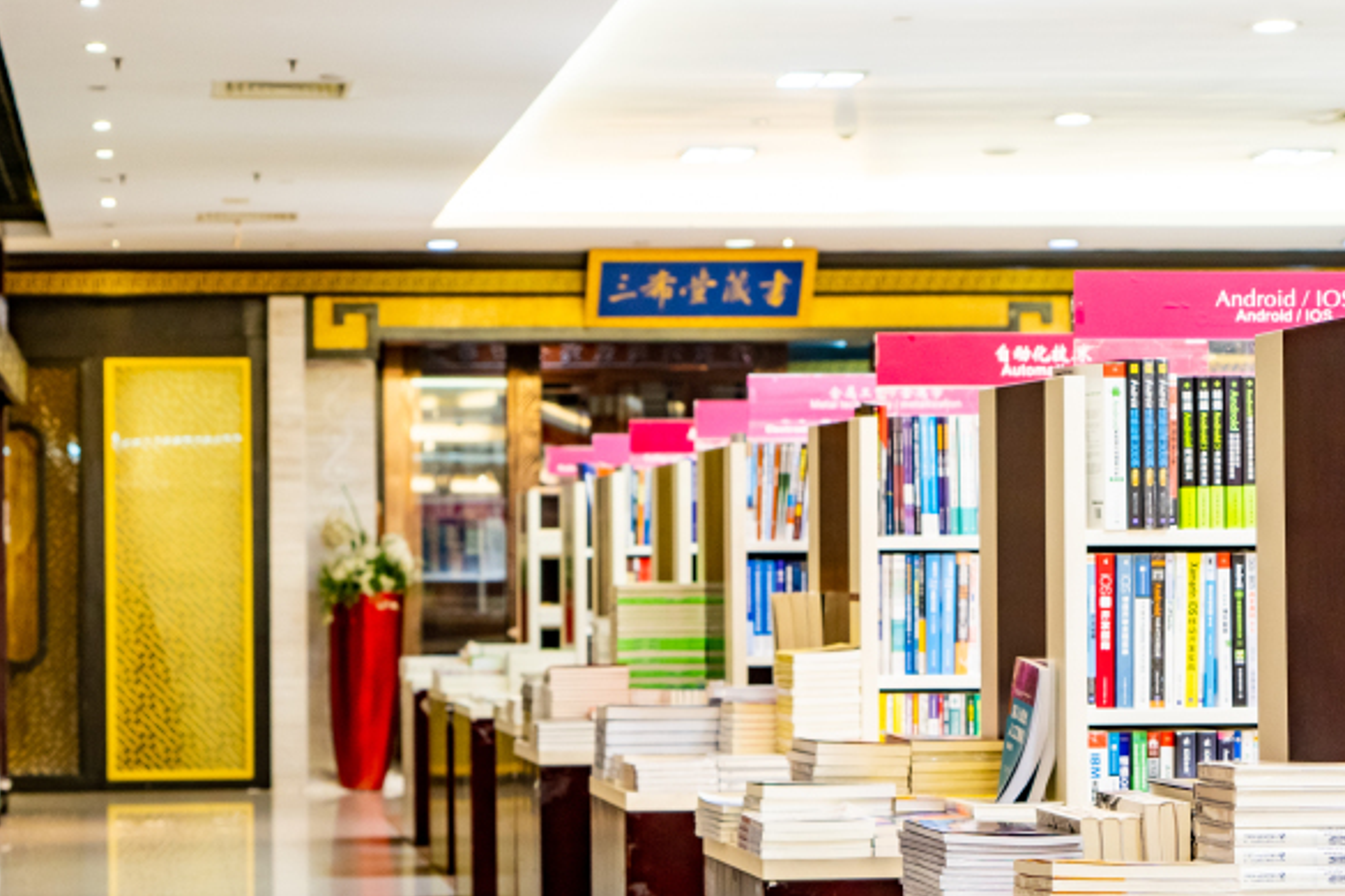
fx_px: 3473
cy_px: 501
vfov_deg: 14.7
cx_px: 451
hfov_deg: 21.8
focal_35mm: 93
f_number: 4.5
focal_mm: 53
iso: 1000
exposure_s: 1/40
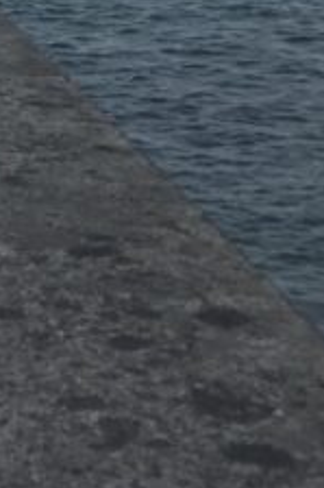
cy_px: -410
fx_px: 1866
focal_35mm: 138
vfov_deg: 13.3
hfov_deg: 9.2
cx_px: -372
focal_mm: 4.15
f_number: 2.2
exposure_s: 1/1972
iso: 25
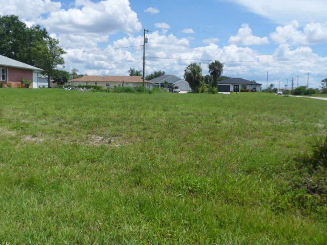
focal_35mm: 30
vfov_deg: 46.8
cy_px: 117
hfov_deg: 59.9
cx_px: 149
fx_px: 283
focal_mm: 4.9
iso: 80
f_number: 9.2
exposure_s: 1/250
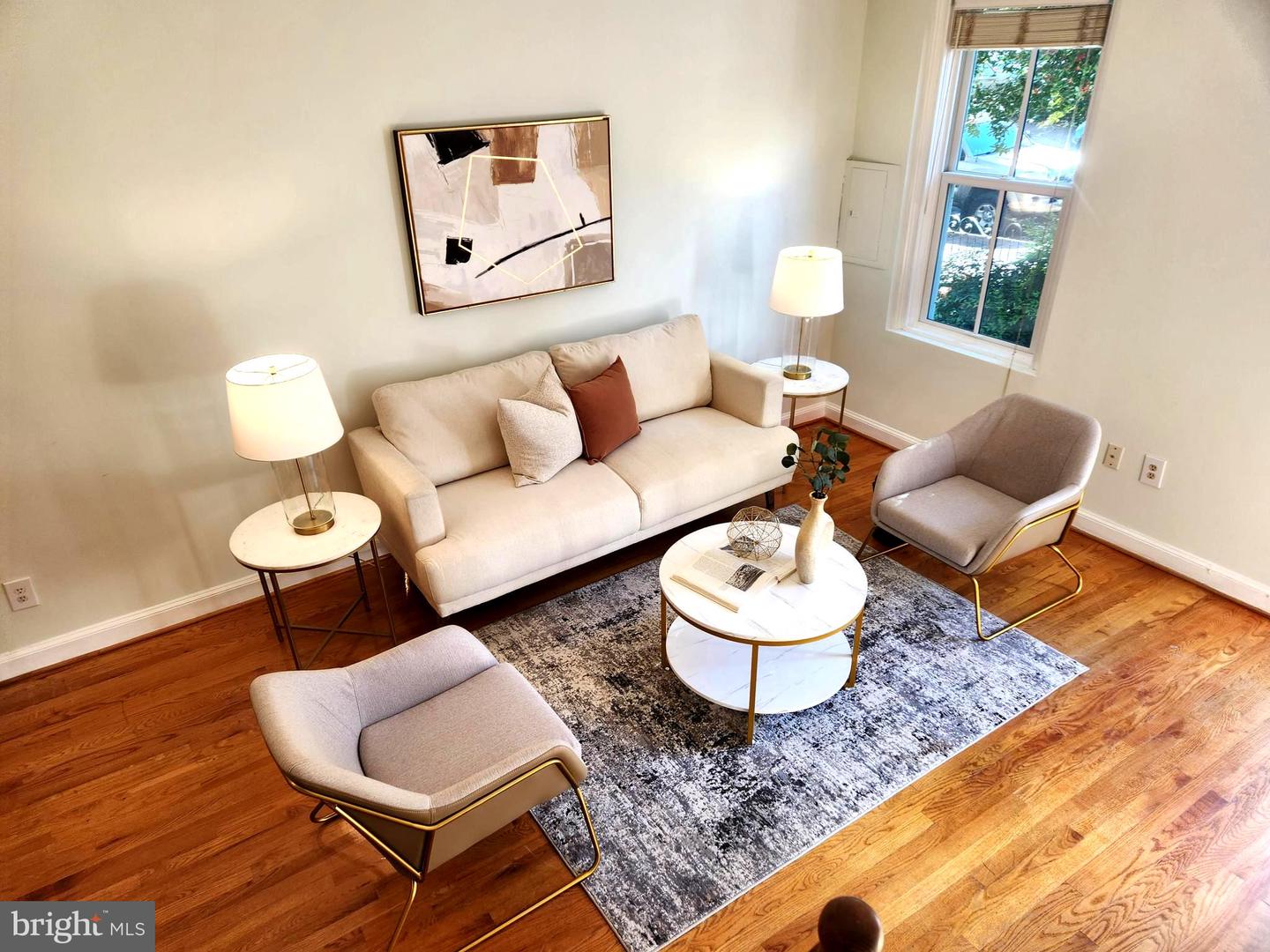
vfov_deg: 58.9
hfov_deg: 73.9
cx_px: 635
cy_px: 476
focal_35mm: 23
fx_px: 844
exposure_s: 1/120
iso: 64
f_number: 1.8
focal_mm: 5.4
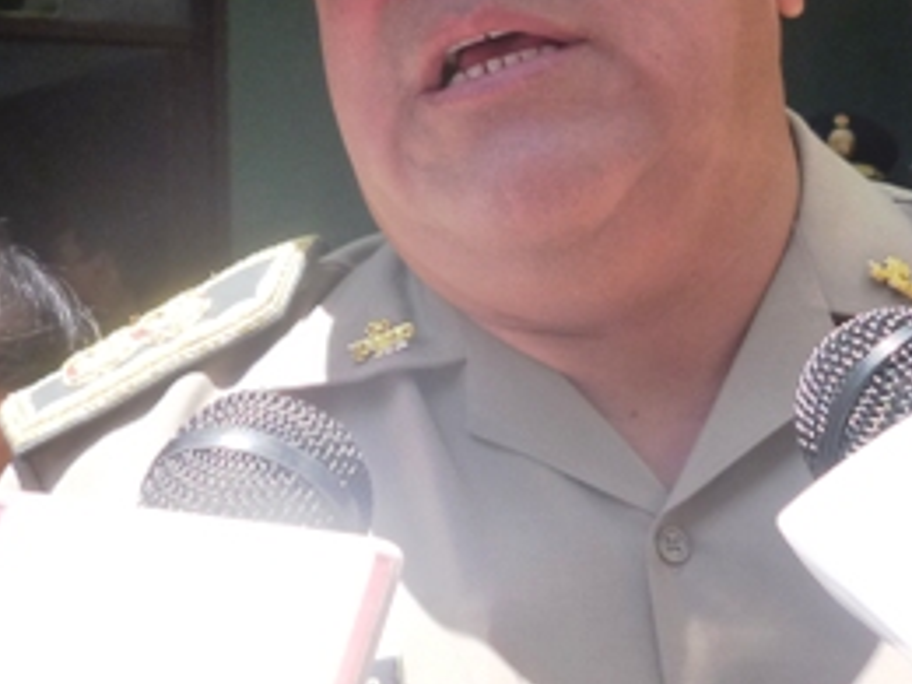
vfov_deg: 20.2
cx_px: 537
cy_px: -102
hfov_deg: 28.1
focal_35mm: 69
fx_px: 1818
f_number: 3.1
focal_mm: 5
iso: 160
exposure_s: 1/320
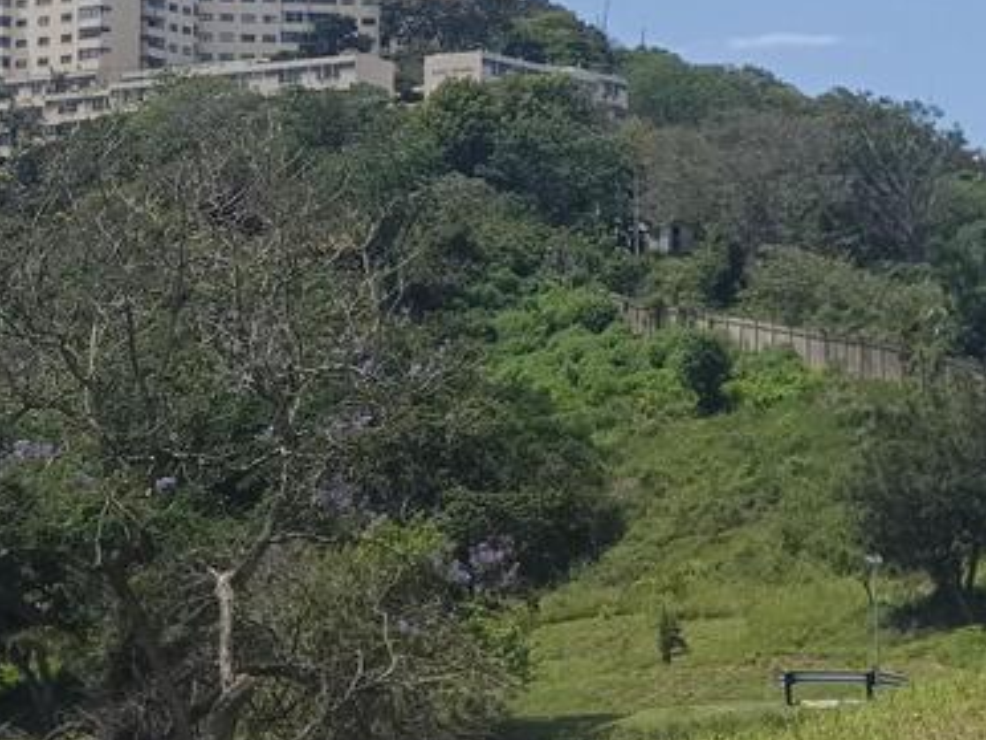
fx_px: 2877
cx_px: 146
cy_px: 42
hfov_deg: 19.2
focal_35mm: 101
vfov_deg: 14.5
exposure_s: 1/1190
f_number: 4.5
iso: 64
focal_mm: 7.08
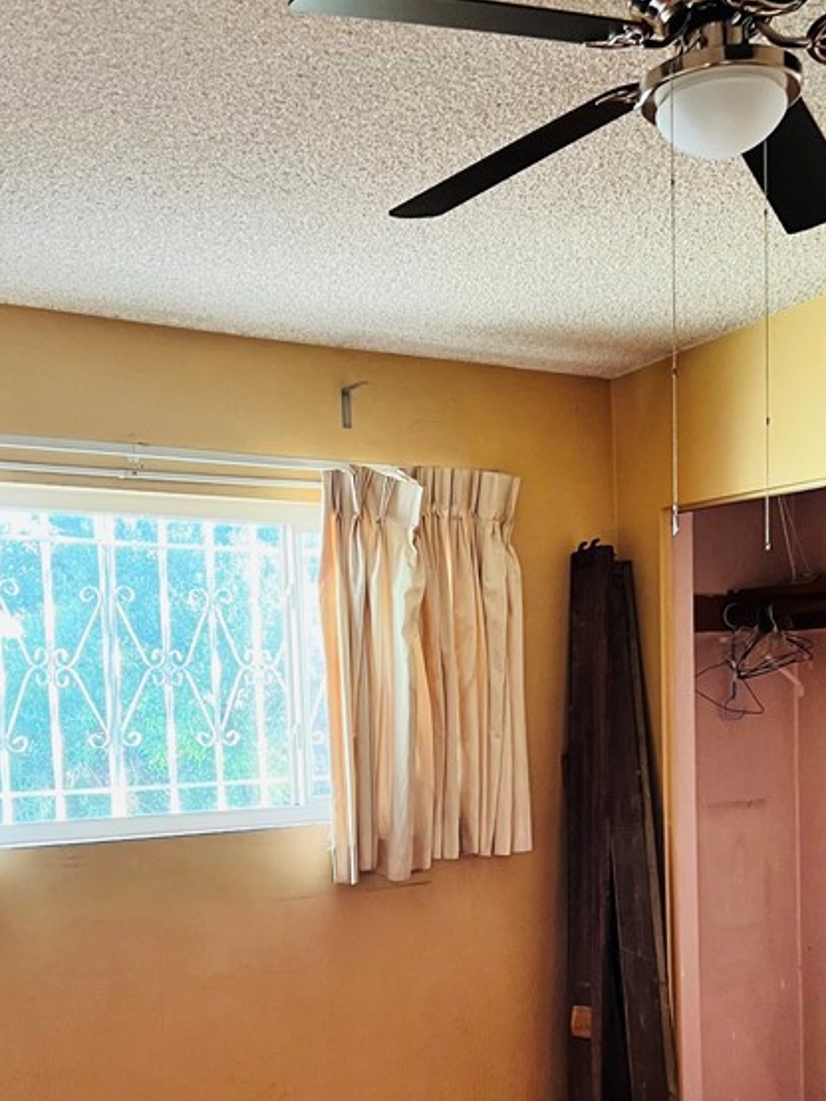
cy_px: 809
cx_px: 459
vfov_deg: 38.8
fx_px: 1528
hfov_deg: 30.2
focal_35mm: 48
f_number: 1.5
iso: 400
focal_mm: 5.7
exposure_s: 1/40
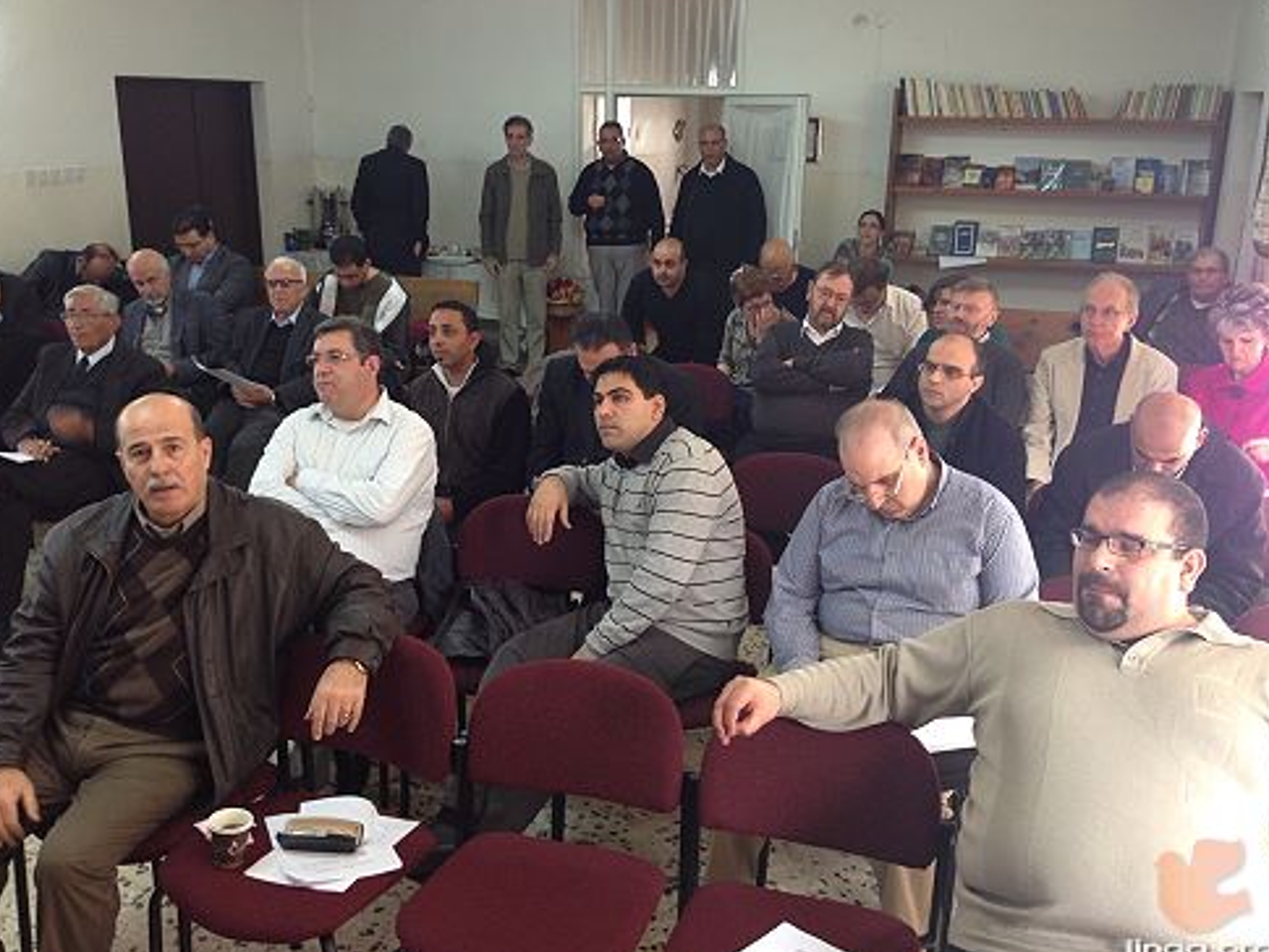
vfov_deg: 41.8
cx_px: 636
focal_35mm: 34
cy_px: 477
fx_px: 1247
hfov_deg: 53.9
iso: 80
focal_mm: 4.13
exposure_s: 1/20
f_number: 2.4
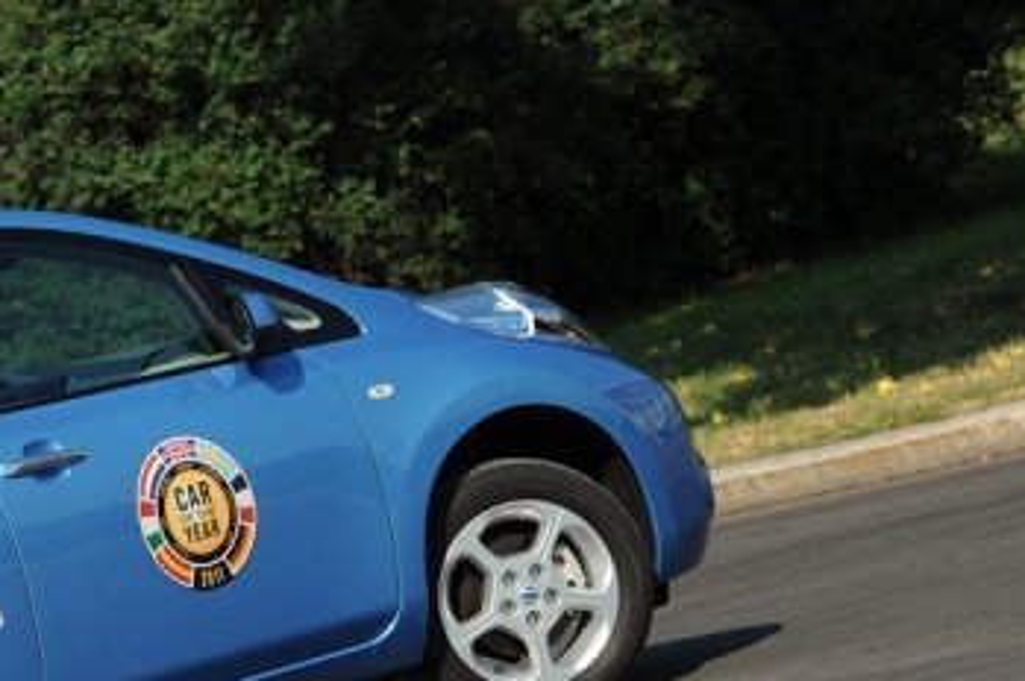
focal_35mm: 459
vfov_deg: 3.0
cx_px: 23
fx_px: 13056
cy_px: 476
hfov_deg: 4.5
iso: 250
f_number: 8
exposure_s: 1/800
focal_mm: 200
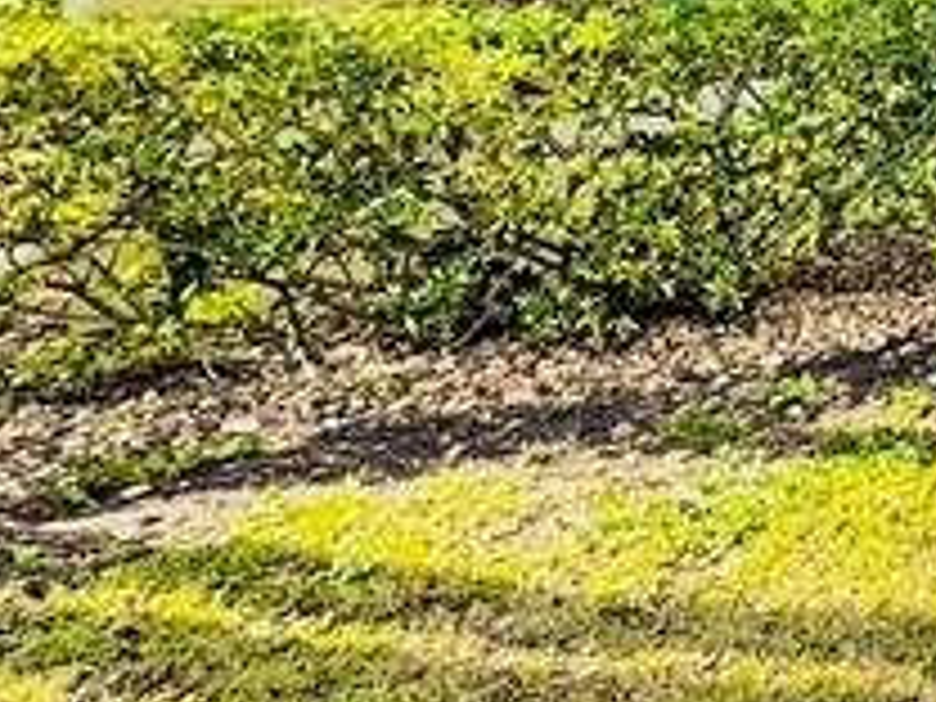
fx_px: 1866
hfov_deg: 17.2
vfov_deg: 18.7
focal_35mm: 69
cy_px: -369
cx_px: 2012
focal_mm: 2.22
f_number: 2.2
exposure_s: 1/244
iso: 40
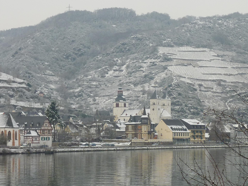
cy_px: 93
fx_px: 716
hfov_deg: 19.6
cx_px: 124
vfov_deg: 14.8
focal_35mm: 100
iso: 80
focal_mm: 9.1
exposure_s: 1/250
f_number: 3.9
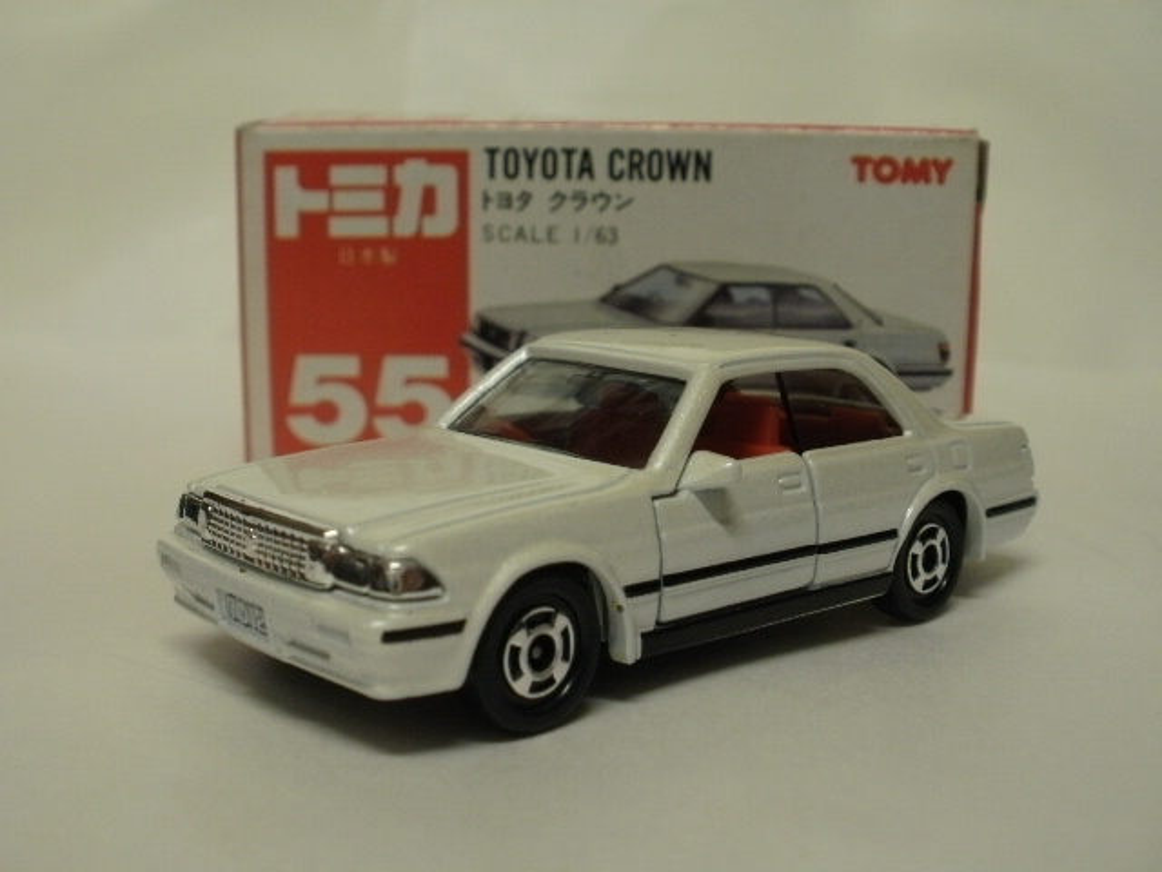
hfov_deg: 42.9
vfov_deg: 32.9
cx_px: 581
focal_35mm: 44
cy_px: 436
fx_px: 1477
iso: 125
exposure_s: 1/15
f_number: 4
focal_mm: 7.7
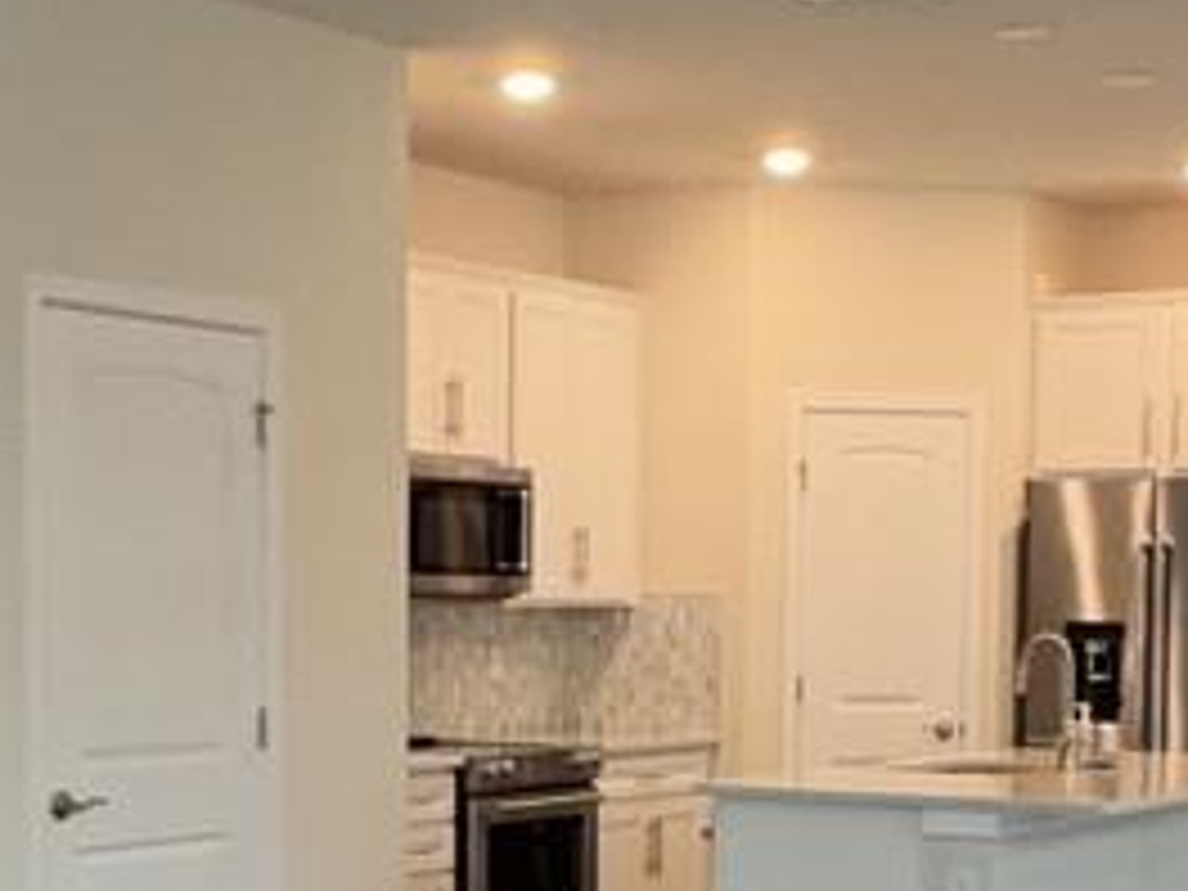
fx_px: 2917
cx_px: 526
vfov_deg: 17.1
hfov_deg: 23.0
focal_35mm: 85
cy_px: 814
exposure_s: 1/30
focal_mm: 2.22
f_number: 2.2
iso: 125
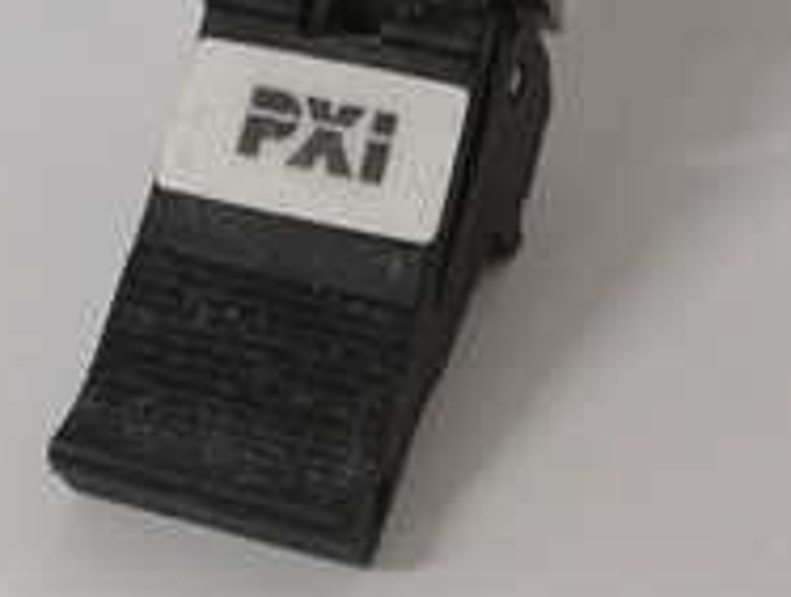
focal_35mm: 111
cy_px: -1088
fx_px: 2541
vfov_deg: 10.4
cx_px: 567
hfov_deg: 17.6
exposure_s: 1/33.3
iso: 200
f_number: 2.2
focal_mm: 3.81
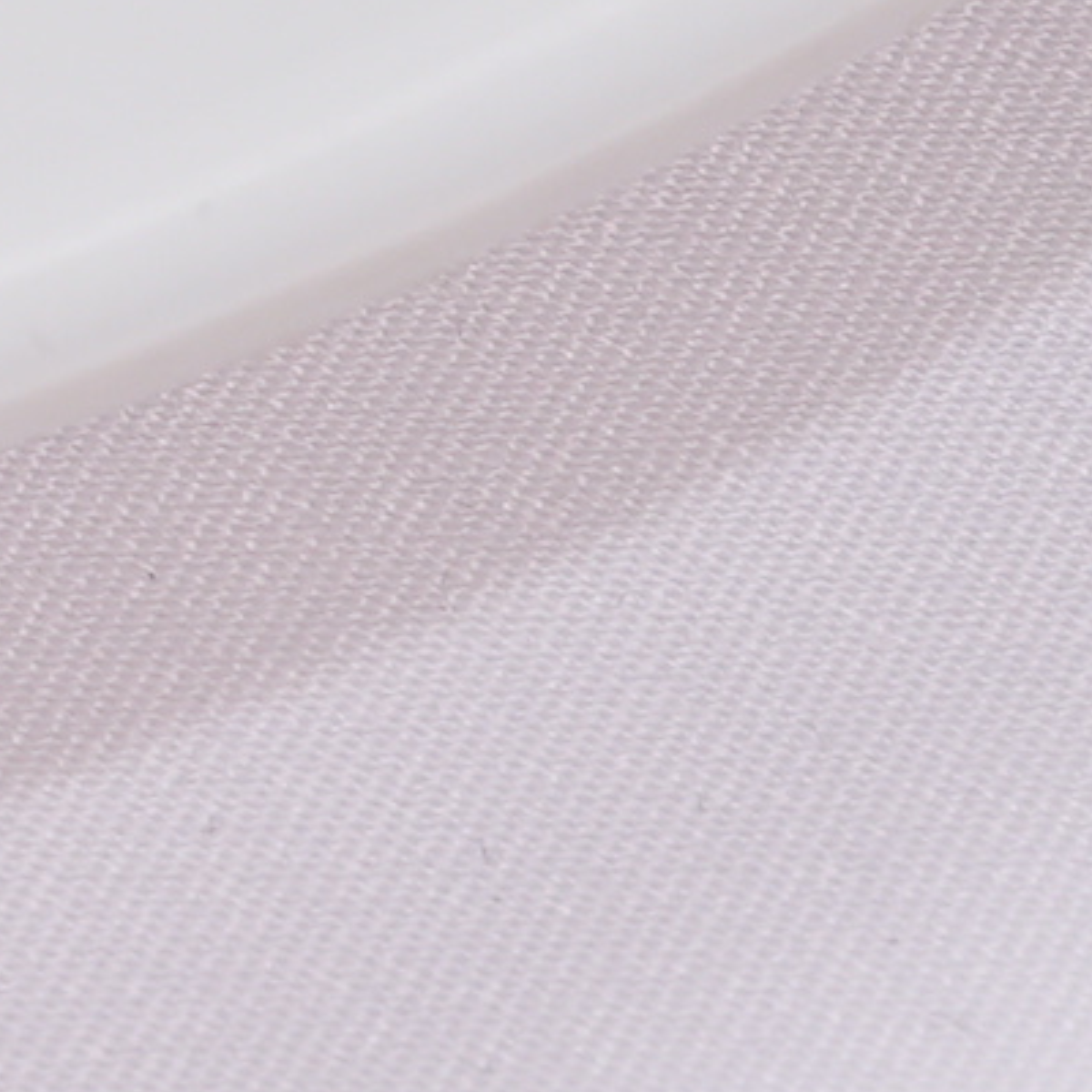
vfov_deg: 3.5
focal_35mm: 489
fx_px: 17453
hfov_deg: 3.4
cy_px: -2217
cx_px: -3535
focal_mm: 50
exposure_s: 1/100
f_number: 8
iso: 320
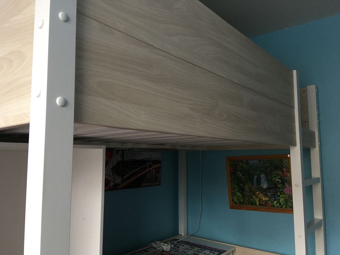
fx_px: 285
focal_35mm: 29
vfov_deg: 48.2
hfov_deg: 61.7
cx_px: 170
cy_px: 128
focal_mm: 4.15
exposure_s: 1/33
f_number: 2.2
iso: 125
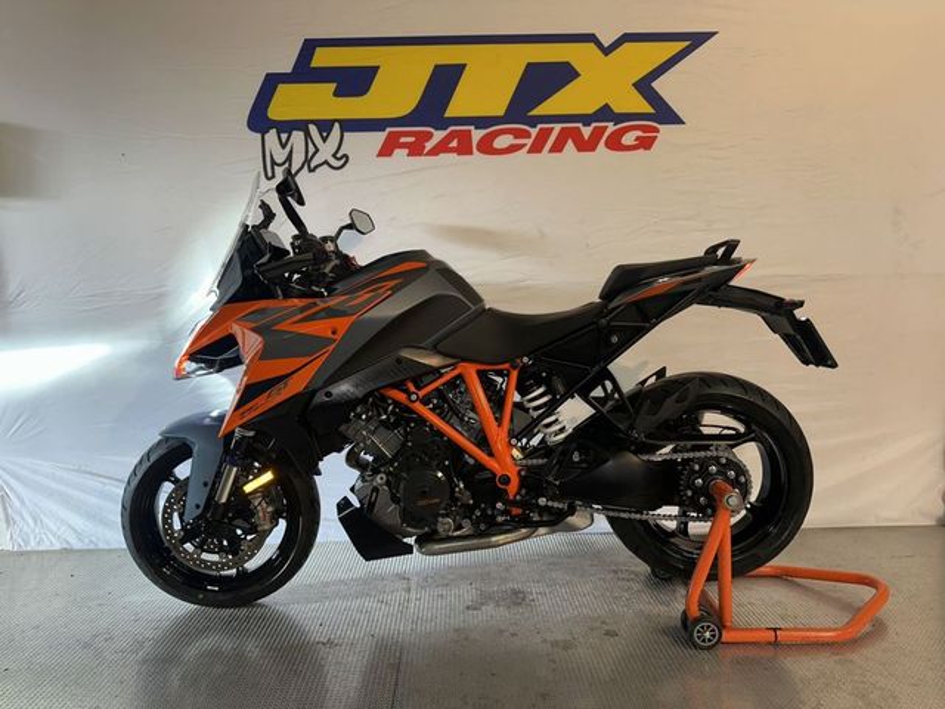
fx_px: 655
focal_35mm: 24
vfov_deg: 56.8
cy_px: 354
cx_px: 472
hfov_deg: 71.6
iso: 50
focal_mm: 6.86
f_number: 1.78
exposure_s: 1/39
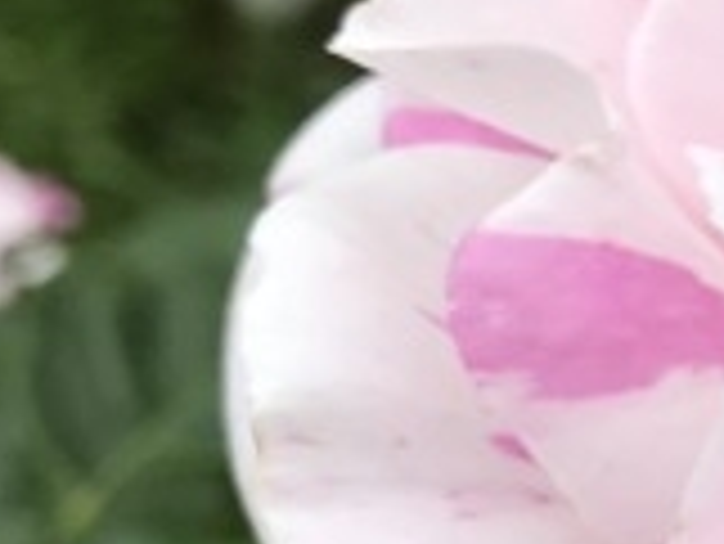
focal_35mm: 139
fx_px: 2909
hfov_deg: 12.8
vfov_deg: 10.6
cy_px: 544
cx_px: 1340
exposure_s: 1/454
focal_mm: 3.99
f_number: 1.8
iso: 20
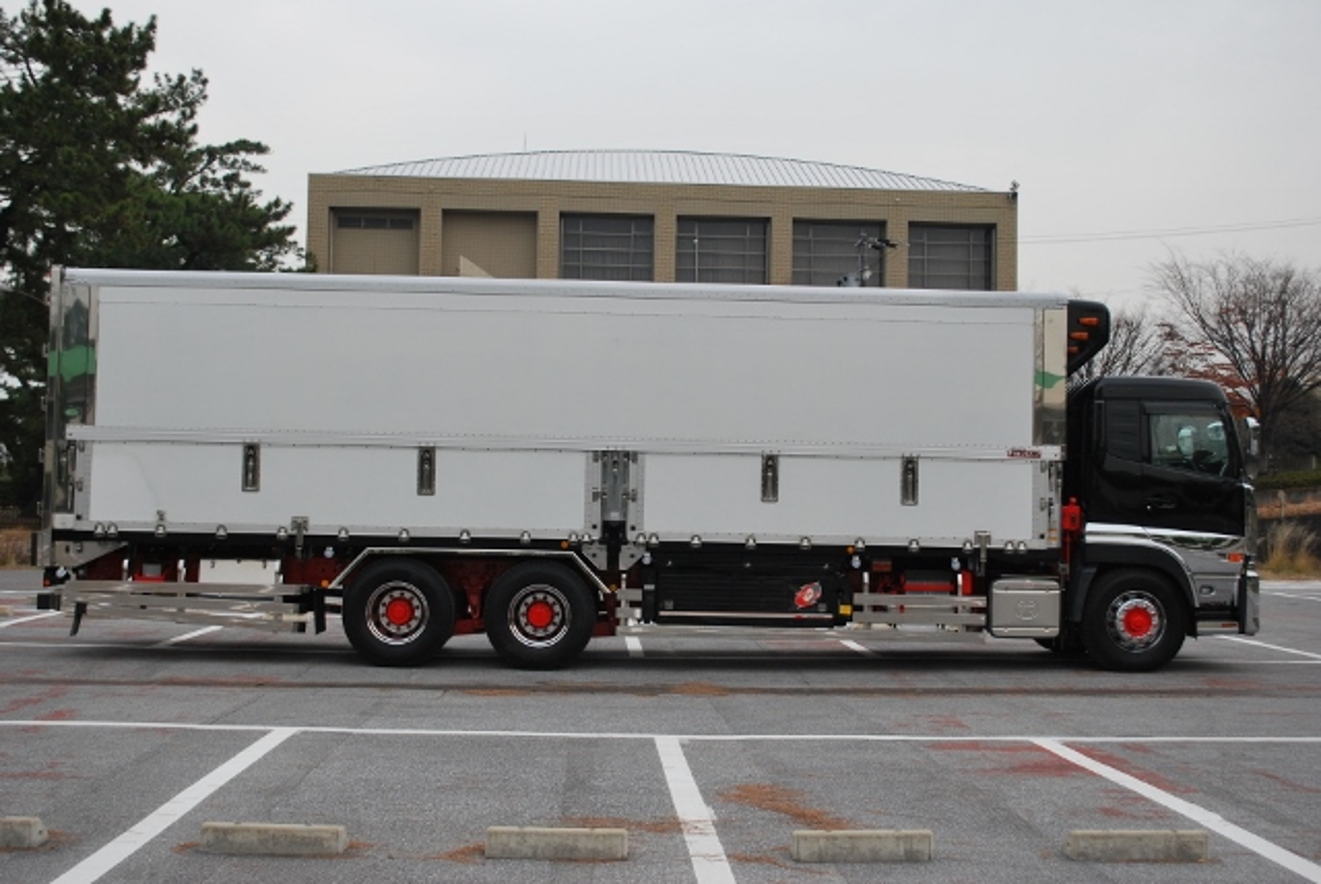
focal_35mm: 42
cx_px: 660
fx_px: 1543
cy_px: 442
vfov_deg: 32.0
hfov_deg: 46.4
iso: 200
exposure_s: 1/100
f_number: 5
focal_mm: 28
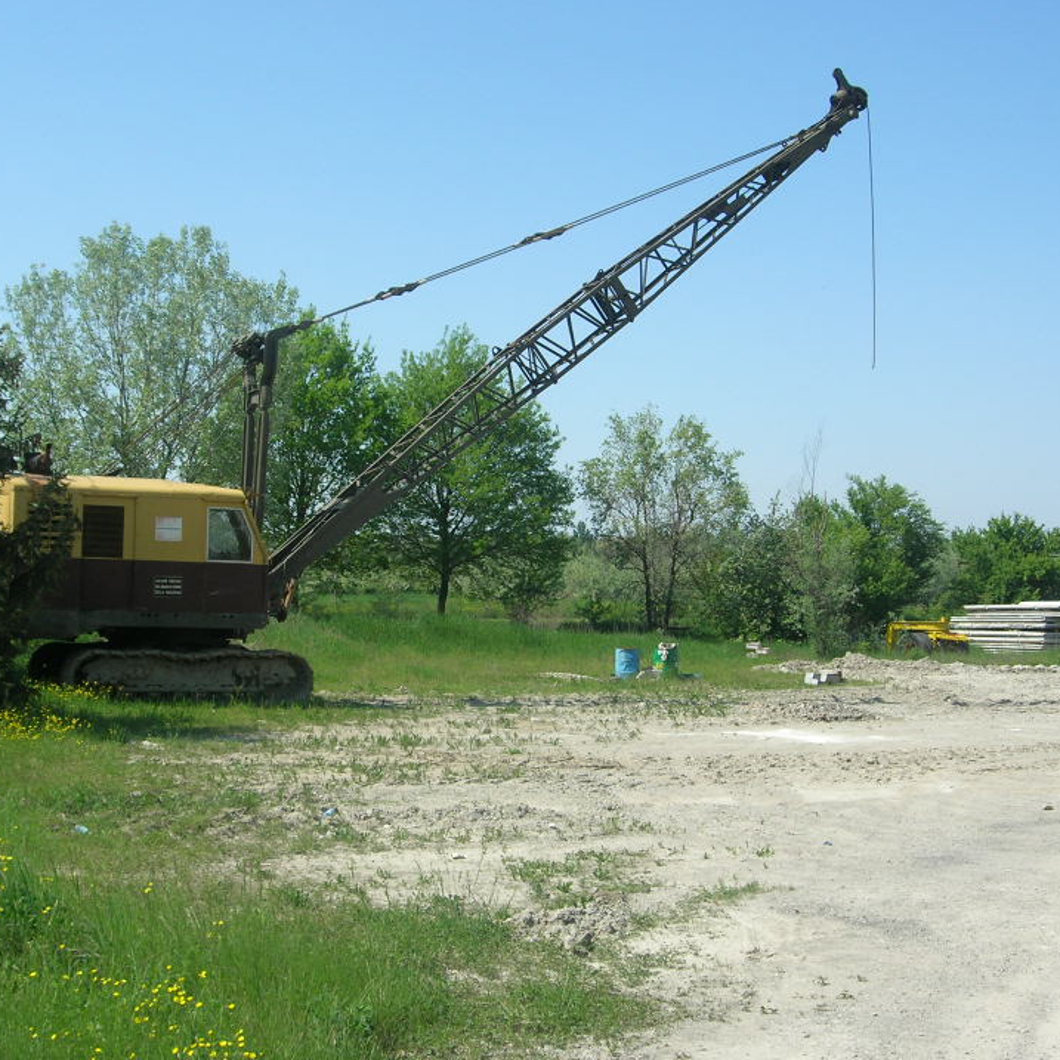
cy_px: 504
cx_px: 503
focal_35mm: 48
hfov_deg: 35.3
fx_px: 1663
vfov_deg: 35.3
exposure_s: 1/496
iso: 64
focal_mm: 7.8
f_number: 4.8
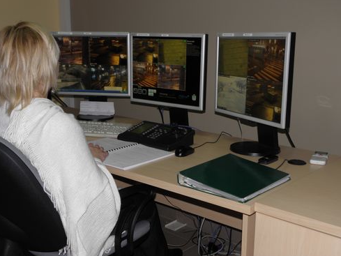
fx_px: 443
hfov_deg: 42.1
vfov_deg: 32.2
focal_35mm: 45
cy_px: 129
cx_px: 171
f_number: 3.3
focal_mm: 7.87
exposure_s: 1/40
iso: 100
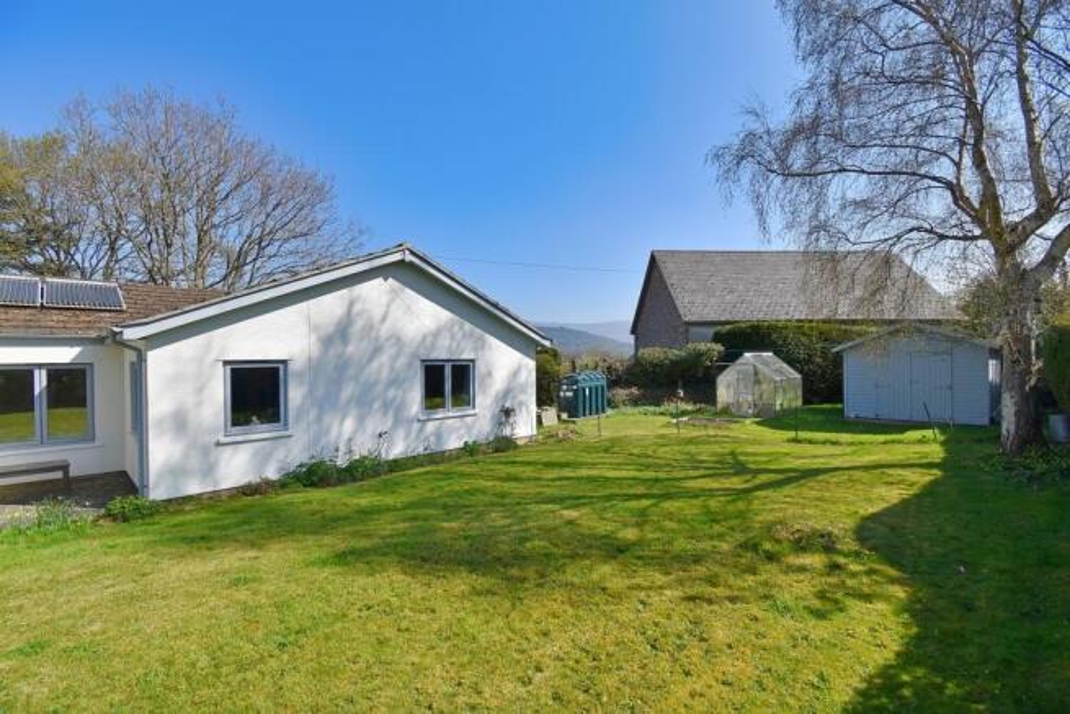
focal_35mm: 15
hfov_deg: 100.4
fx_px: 446
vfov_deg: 77.4
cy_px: 357
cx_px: 535
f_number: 8
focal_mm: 10
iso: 100
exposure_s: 1/250
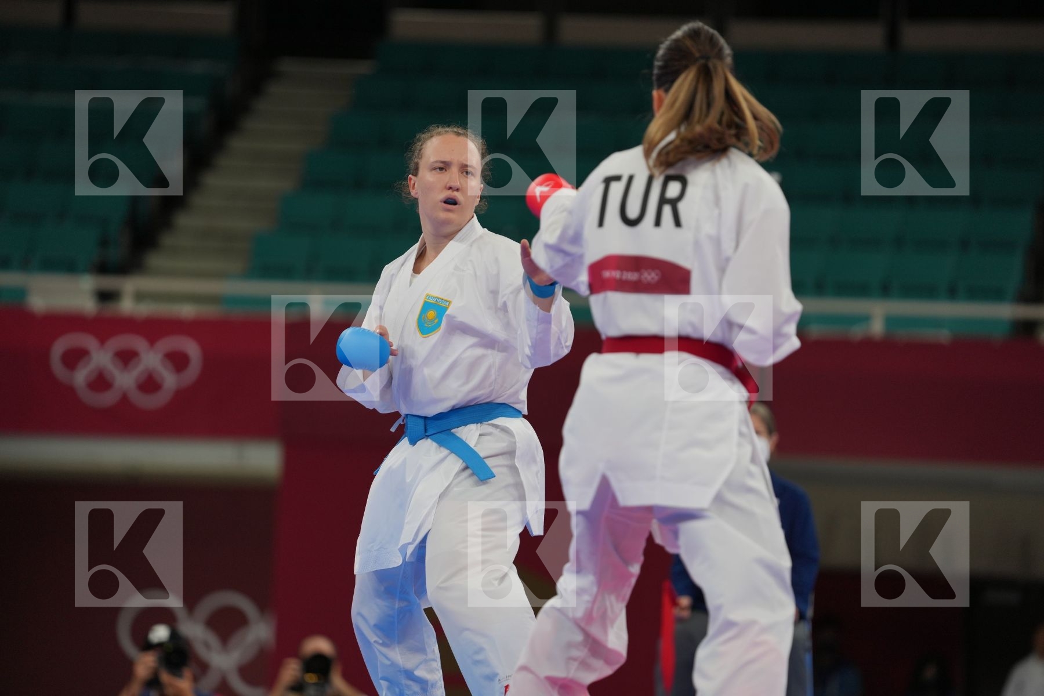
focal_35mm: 200
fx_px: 5800
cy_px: 348
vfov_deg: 6.9
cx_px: 522
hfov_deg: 10.3
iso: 500
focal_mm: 200
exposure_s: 1/1000
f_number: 2.8
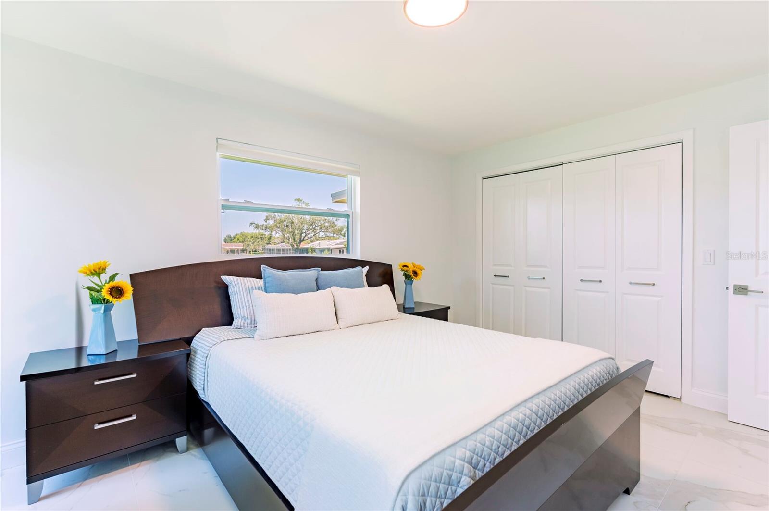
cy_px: 256
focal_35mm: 16
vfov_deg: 73.6
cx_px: 384
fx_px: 341
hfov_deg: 96.8
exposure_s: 1/200
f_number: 8
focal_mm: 16
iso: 250
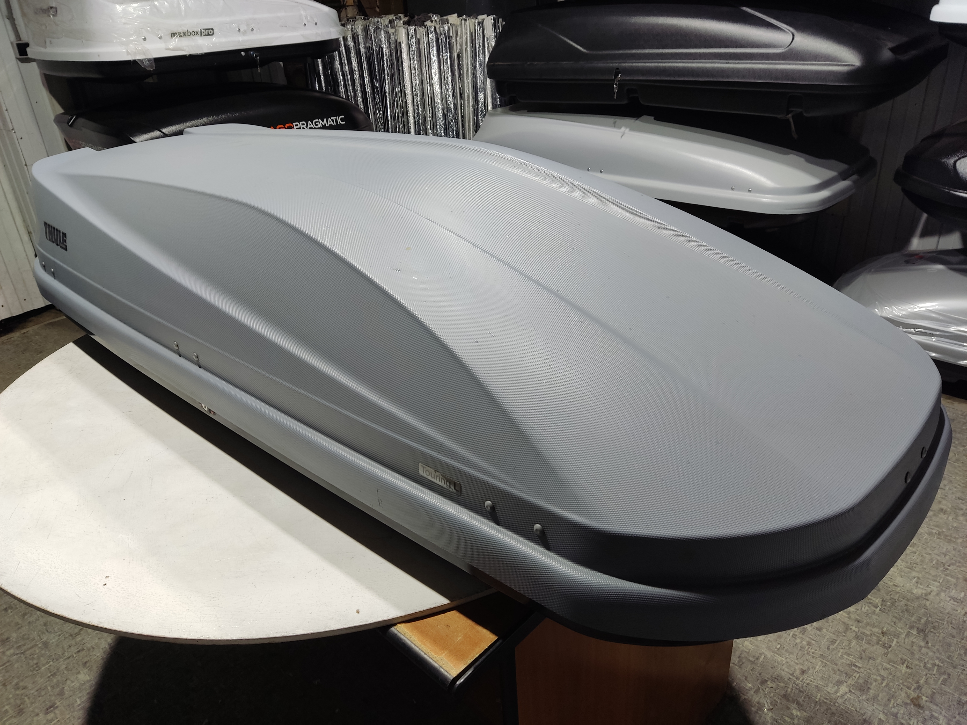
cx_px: 484
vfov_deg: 54.9
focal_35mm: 25
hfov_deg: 69.4
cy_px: 362
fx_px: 698
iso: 141
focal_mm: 4.71
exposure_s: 1/50
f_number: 1.79
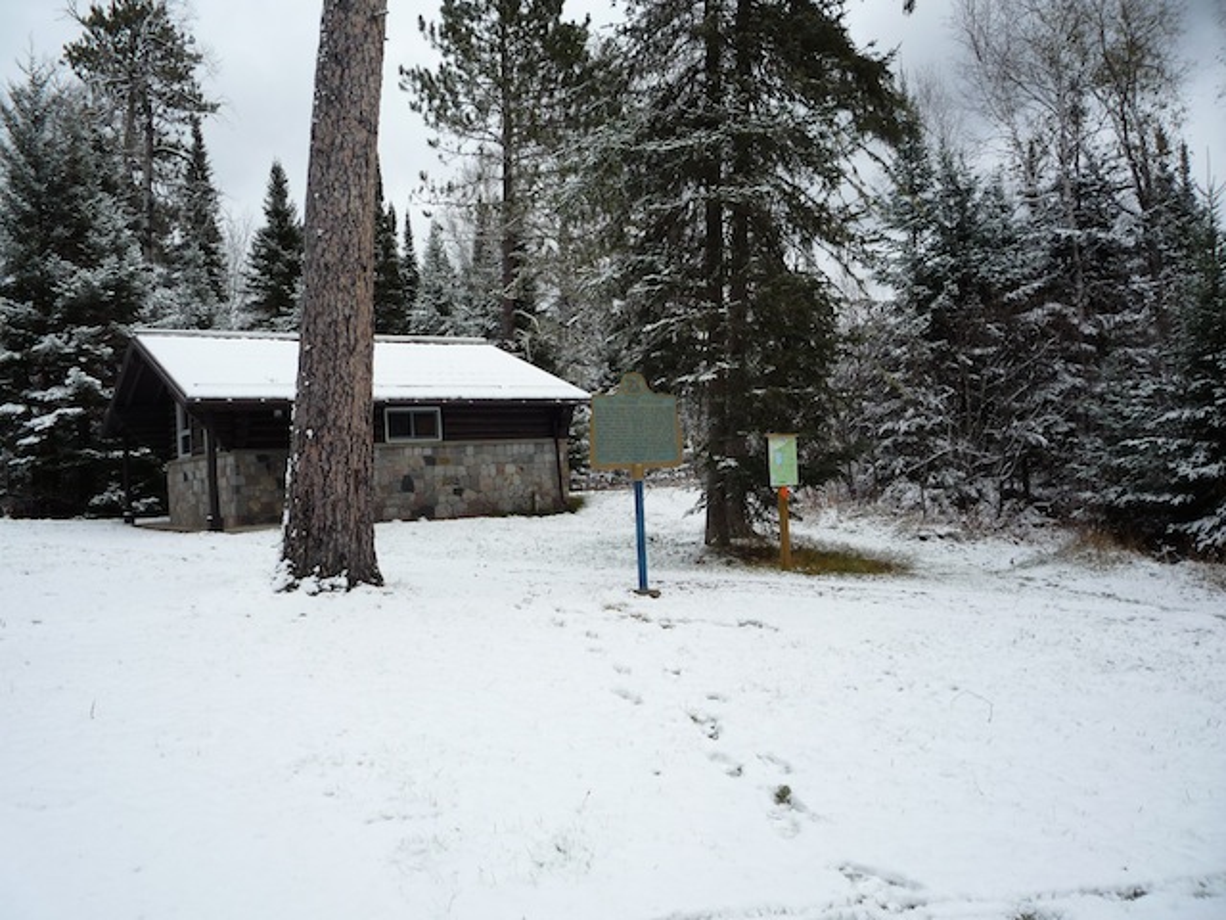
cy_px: 460
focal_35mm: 30
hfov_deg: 60.0
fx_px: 1063
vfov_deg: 46.8
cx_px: 613
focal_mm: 5.2
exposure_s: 1/250
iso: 100
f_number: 4
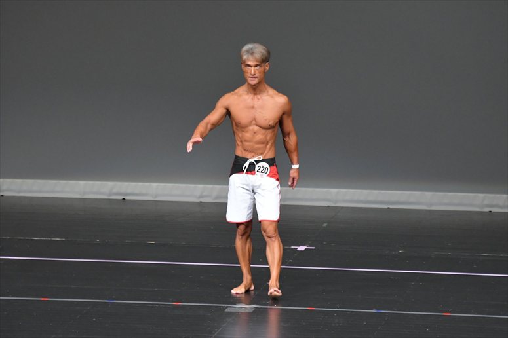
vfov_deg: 4.4
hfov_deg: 6.5
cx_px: 254
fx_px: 4443
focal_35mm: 315
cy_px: 169
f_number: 5.6
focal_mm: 210
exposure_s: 1/400
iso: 5000
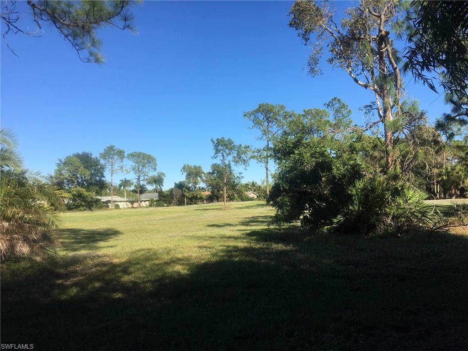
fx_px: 392
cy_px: 176
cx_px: 234
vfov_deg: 48.2
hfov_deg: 61.7
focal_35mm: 29
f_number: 2.2
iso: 25
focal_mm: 4.15
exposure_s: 1/1304
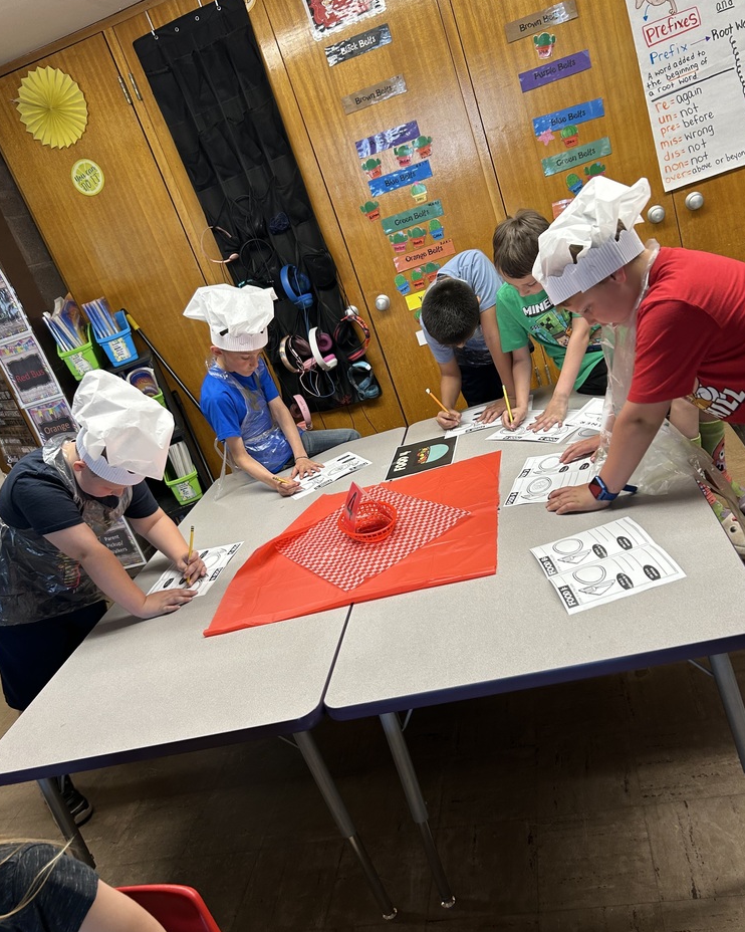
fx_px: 772
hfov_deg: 51.5
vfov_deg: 62.2
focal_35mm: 28
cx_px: 374
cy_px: 475
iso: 80
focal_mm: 5.7
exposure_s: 1/60
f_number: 1.5
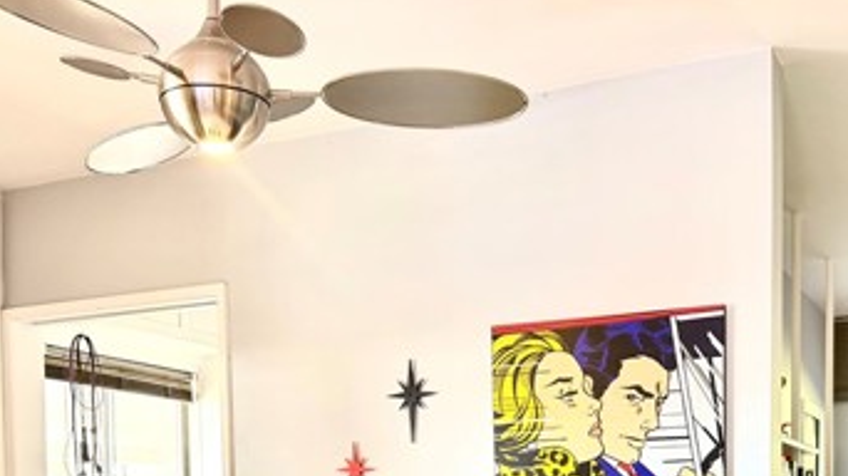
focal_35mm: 49
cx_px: 553
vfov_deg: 22.4
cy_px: 580
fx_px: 1101
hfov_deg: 41.7
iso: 160
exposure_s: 1/41
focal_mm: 6.76
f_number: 1.78
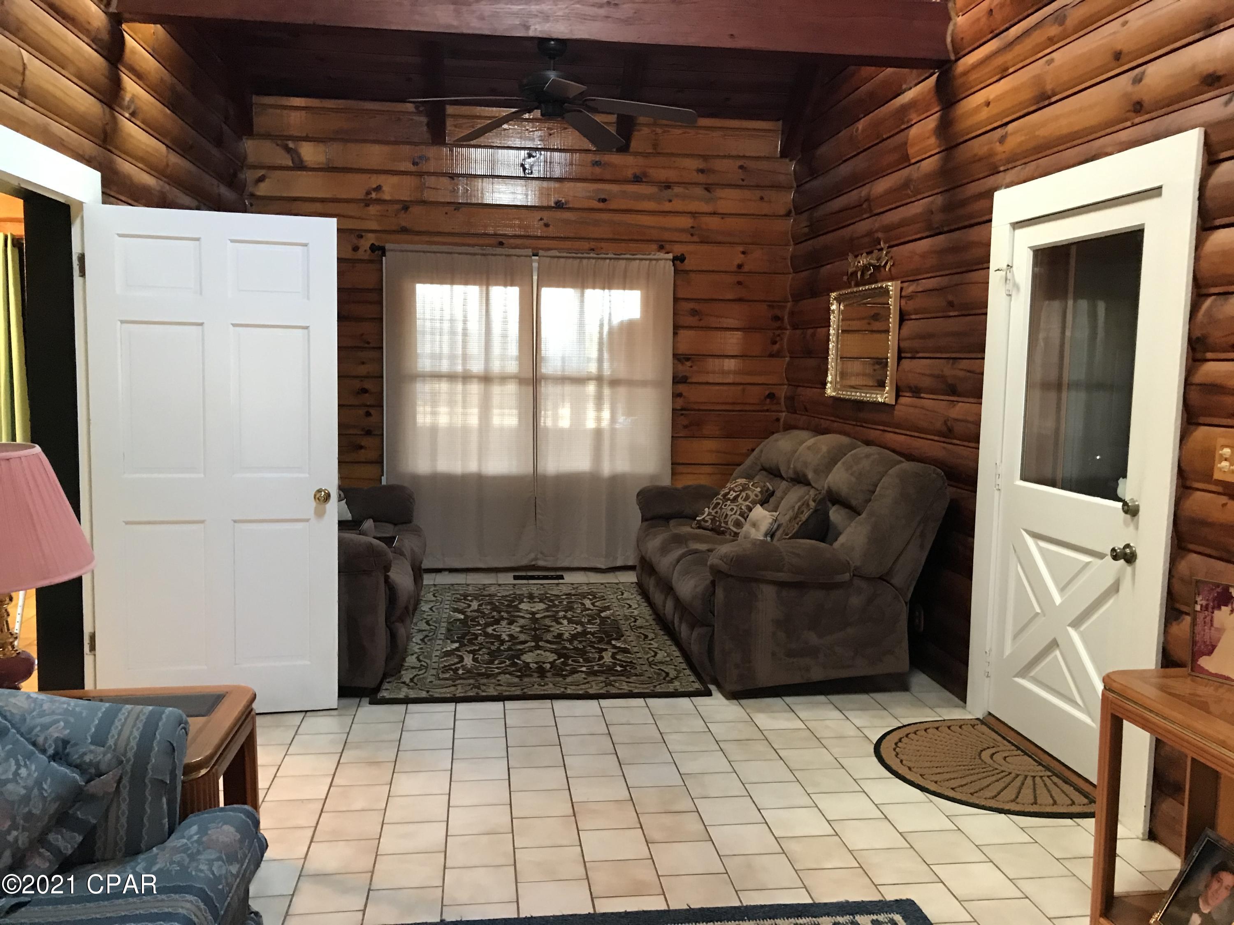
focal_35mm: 28
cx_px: 617
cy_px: 462
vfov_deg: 49.7
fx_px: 998
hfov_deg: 63.4
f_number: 1.8
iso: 100
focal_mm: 3.99
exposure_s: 1/12
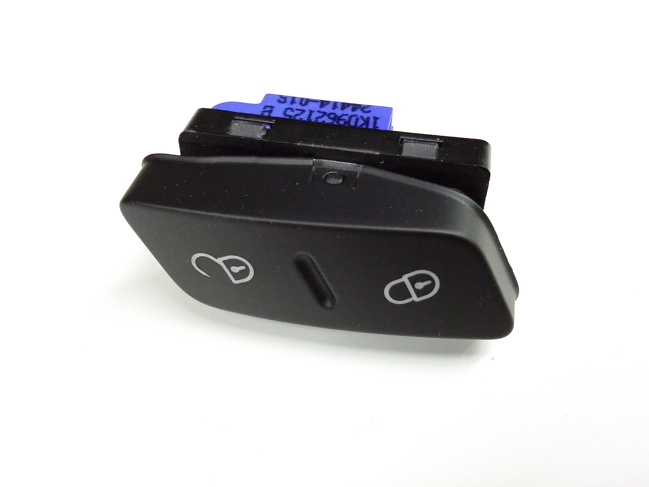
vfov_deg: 41.8
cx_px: 333
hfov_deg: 54.0
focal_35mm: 34
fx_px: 637
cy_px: 231
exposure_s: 1/15
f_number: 2.4
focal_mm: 3.4
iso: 400
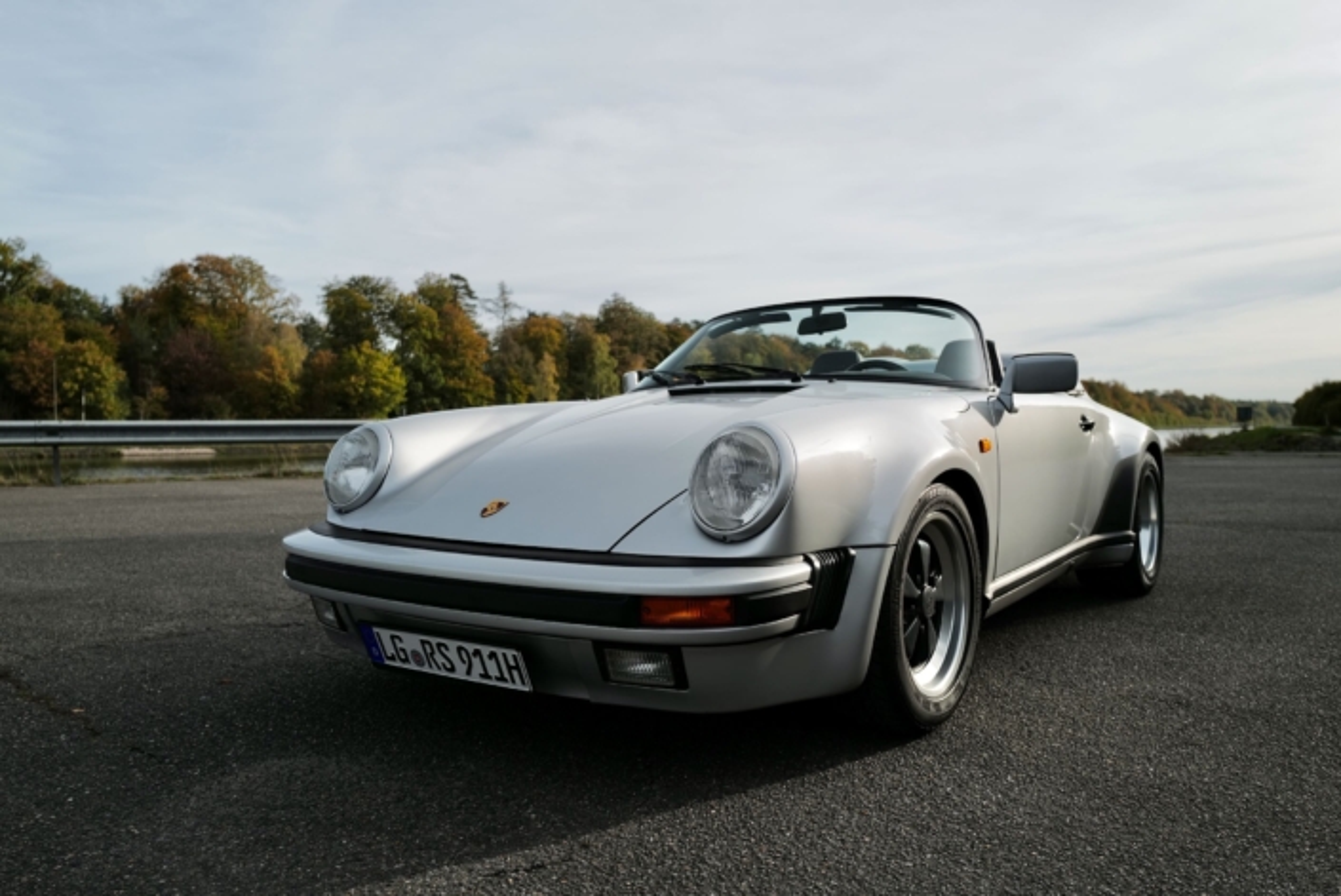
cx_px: 670
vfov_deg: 46.5
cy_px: 448
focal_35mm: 28
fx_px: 1044
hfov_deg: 65.4
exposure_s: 1/250
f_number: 4.5
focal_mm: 28
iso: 100
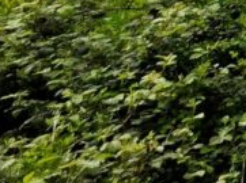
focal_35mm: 72
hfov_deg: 13.2
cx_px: 661
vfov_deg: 15.6
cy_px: -198
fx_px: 511
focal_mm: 2.2
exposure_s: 1/1770
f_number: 1.9
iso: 40
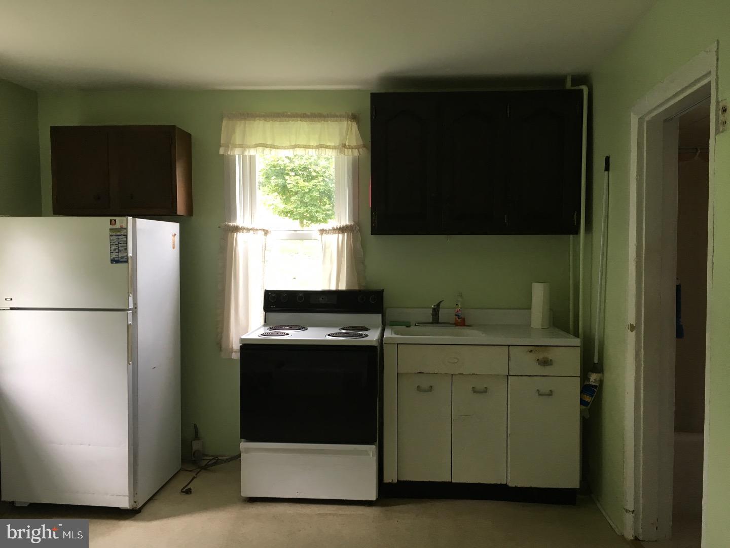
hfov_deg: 61.7
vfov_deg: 48.2
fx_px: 612
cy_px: 274
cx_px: 365
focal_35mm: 29
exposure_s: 1/30
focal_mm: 4.15
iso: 50
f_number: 2.2
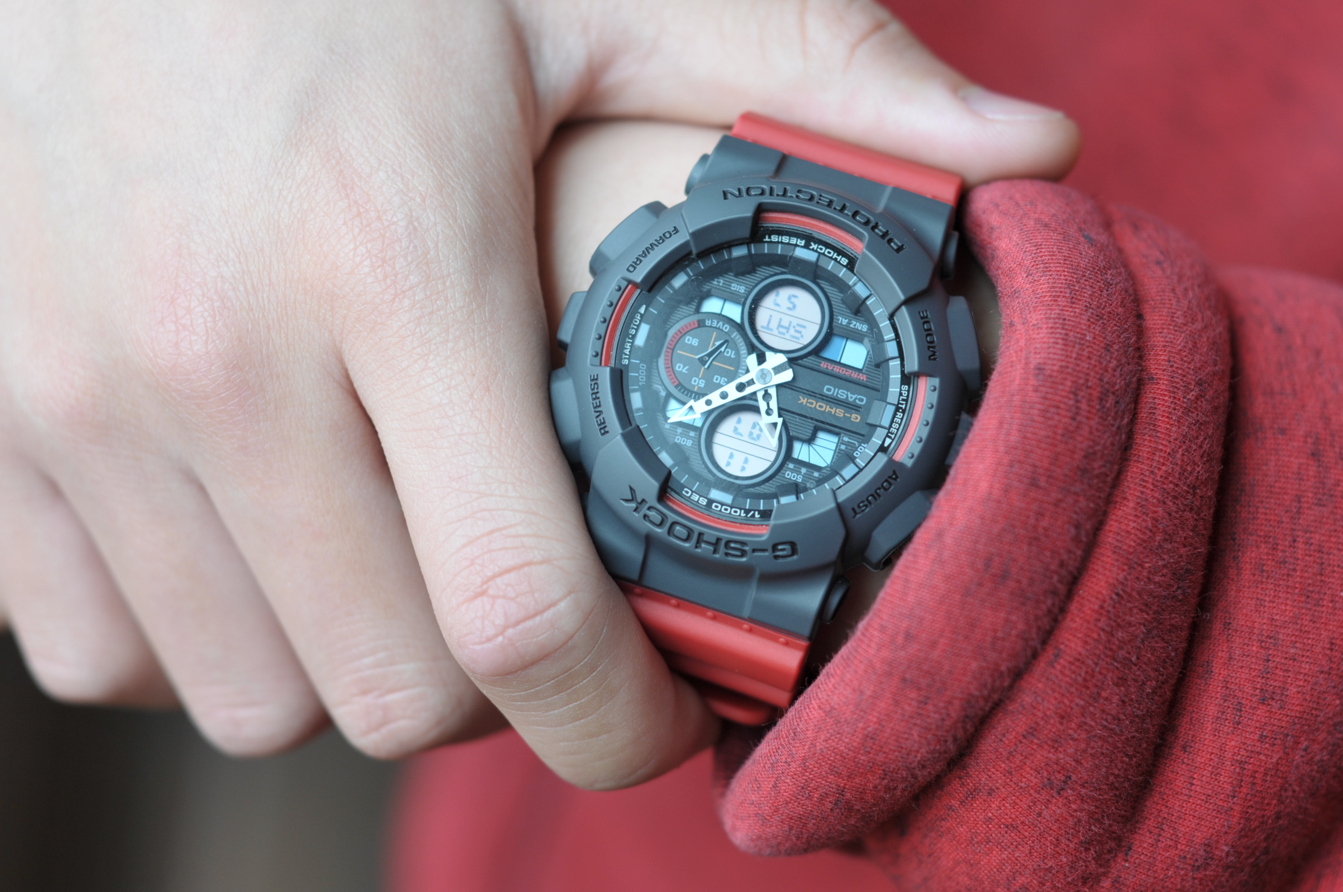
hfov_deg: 27.0
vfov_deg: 18.1
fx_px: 2794
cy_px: 446
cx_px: 672
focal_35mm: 75
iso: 200
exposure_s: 1/250
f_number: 3.5
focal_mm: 50
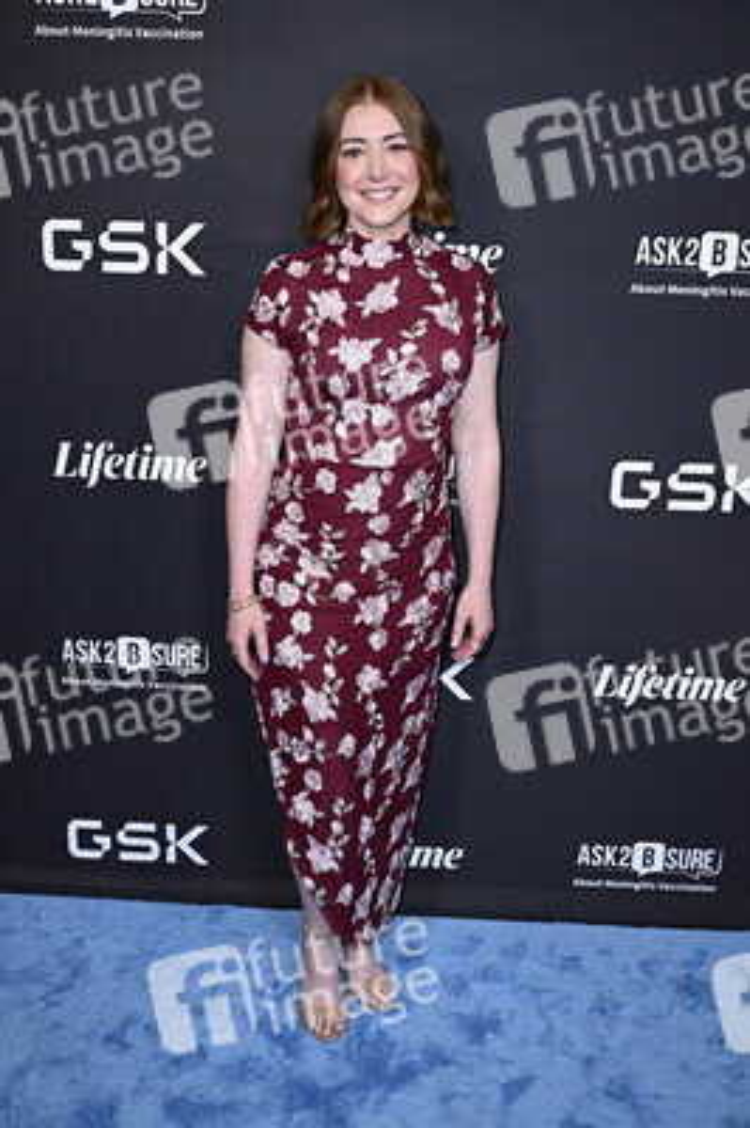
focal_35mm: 38
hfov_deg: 35.0
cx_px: 375
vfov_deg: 50.7
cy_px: 564
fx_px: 1189
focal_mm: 38
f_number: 5.6
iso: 2000
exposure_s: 1/200
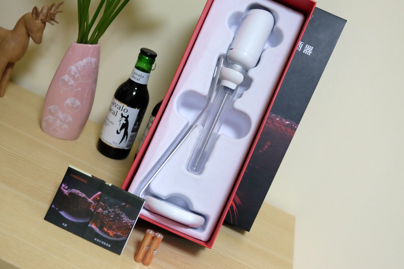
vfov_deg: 34.2
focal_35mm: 39
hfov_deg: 49.5
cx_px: 202
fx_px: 438
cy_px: 134
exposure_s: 1/105
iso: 4000
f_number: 2.8
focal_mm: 25.7
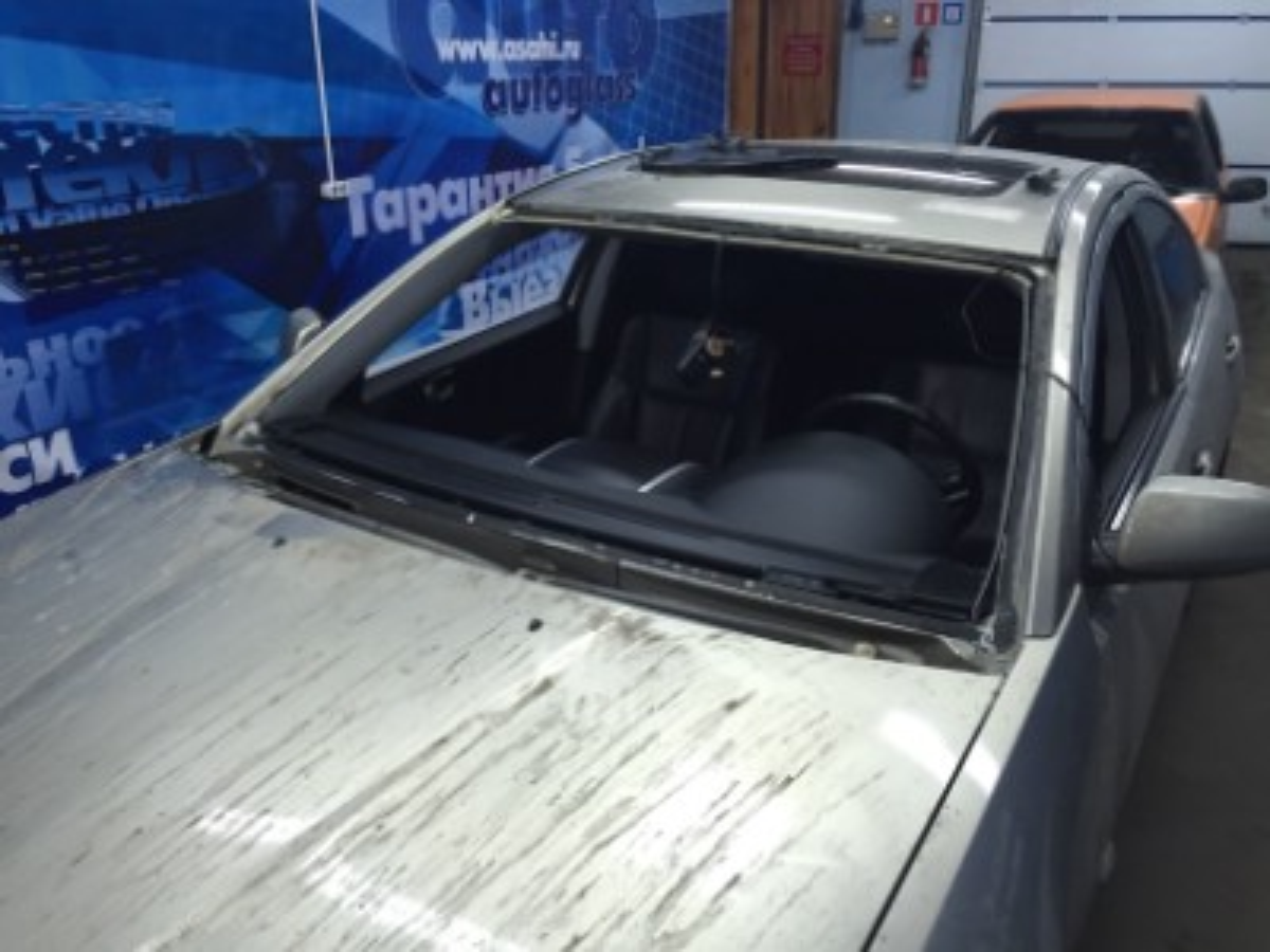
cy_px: 476
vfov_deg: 48.2
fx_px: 1064
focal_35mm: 29
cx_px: 635
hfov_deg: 61.7
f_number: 2.2
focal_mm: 4.15
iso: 100
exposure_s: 1/33
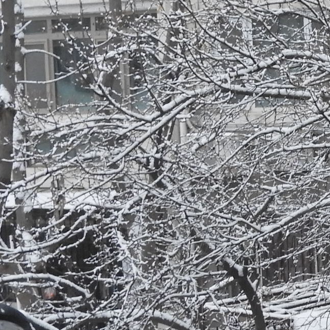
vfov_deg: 11.2
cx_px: 563
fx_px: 1683
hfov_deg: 10.6
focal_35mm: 156
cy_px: 149
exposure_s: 1/13
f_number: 3.8
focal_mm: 6.3
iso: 400
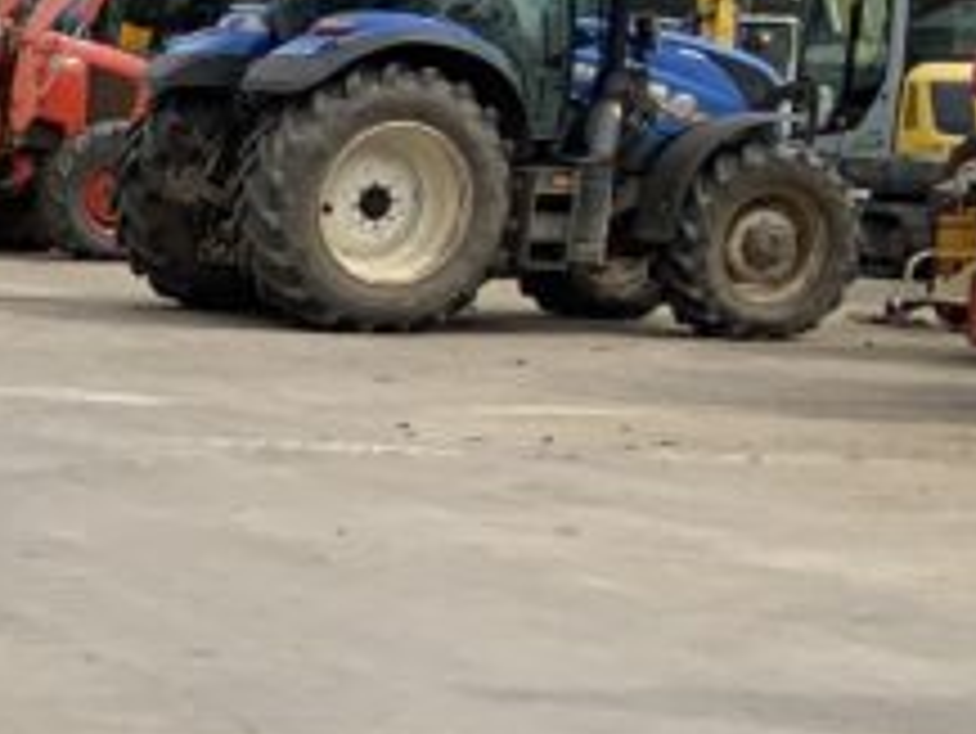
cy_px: 711
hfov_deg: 12.7
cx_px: -958
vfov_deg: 10.8
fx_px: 3865
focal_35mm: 137
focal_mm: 3
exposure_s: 1/1730
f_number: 1.8
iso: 16
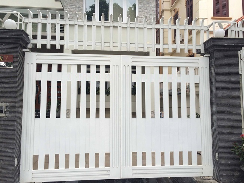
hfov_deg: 61.7
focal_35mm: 29
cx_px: 122
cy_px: 92
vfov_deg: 48.2
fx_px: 204
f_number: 2.2
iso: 32
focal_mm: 4.15
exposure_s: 1/120
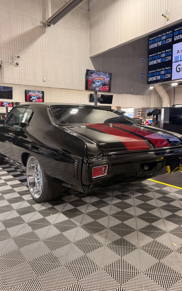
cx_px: 93
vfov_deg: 70.4
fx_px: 206
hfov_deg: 47.6
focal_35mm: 26
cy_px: 144
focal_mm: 6.76
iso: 200
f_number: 1.78
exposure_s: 1/116
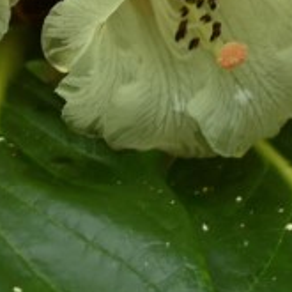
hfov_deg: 5.9
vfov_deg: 5.8
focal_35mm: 297
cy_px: -306
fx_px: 2834
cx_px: 193
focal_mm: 45
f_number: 5.6
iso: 100
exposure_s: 1/80
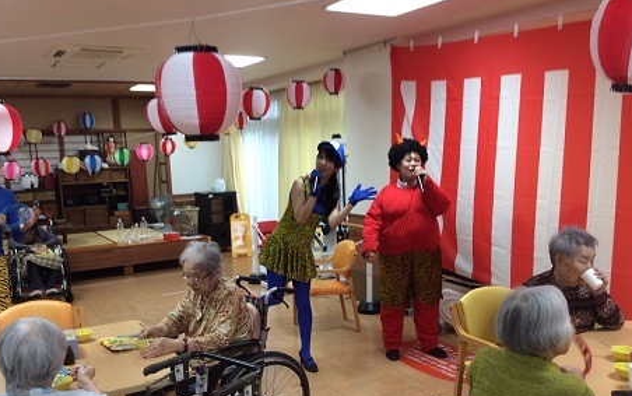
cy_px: 232
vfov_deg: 36.2
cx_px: 310
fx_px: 603
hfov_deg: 55.3
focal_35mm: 35
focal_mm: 3.3
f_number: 2.4
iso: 50
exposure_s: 1/60
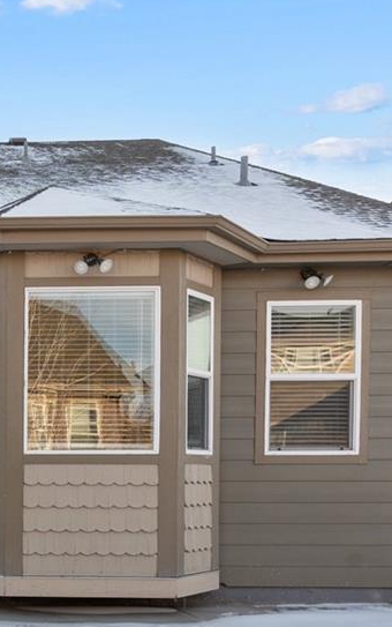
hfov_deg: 22.0
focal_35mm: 48
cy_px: 530
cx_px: -209
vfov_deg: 39.6
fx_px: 819
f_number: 9
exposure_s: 1/100
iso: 200
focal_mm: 16
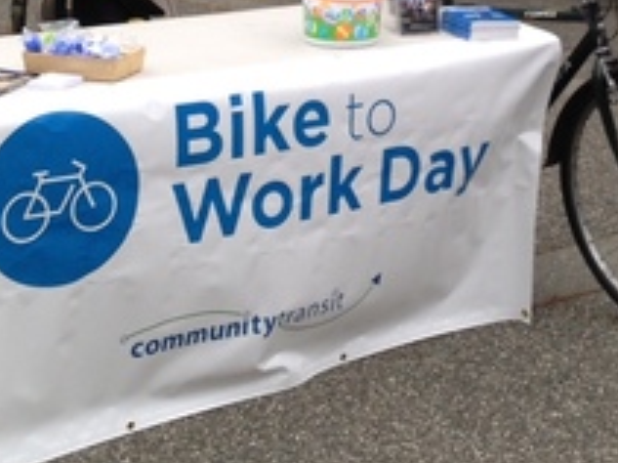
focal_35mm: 94
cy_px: 12
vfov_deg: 15.5
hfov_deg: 20.9
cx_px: 343
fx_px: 1677
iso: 50
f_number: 2.4
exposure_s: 1/120
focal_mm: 4.12
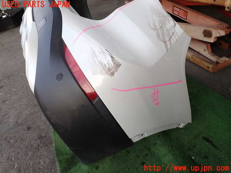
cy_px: 86
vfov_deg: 54.9
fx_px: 167
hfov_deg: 69.4
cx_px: 116
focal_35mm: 25
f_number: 2.8
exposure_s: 1/160
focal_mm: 4.5
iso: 100
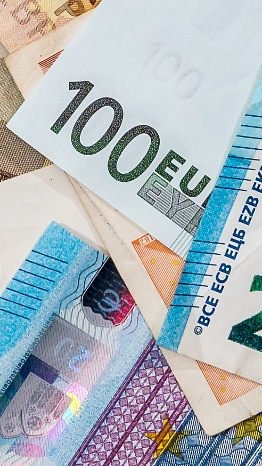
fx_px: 6233
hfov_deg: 2.4
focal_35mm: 505
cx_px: -245
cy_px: -173
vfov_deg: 4.3
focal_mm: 70
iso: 320
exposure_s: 1/125
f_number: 11
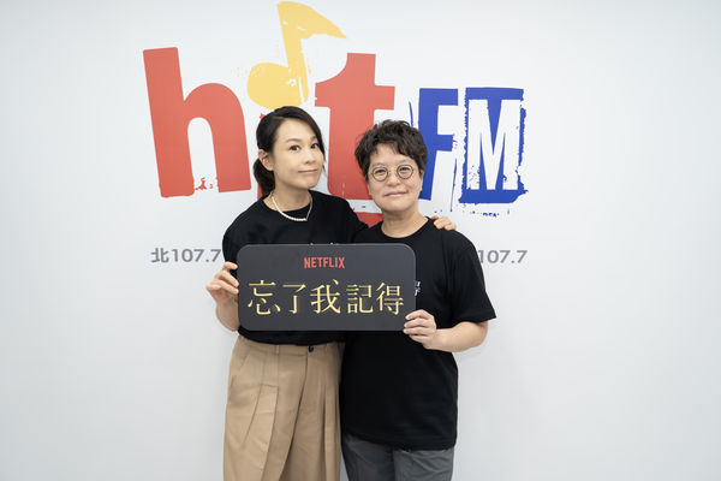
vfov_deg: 34.2
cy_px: 240
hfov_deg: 49.6
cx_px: 360
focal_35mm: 39
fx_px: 781
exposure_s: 1/125
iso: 160
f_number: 2.8
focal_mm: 39
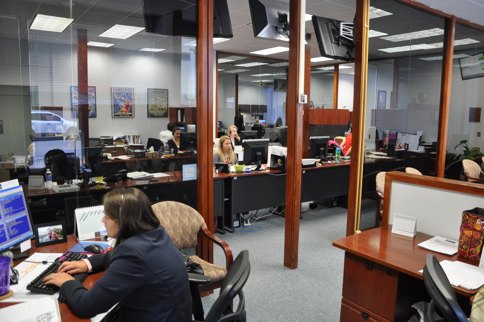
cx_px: 242
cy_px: 161
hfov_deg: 67.4
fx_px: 363
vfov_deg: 47.8
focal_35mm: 27
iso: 400
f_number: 4
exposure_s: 1/15
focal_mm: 18
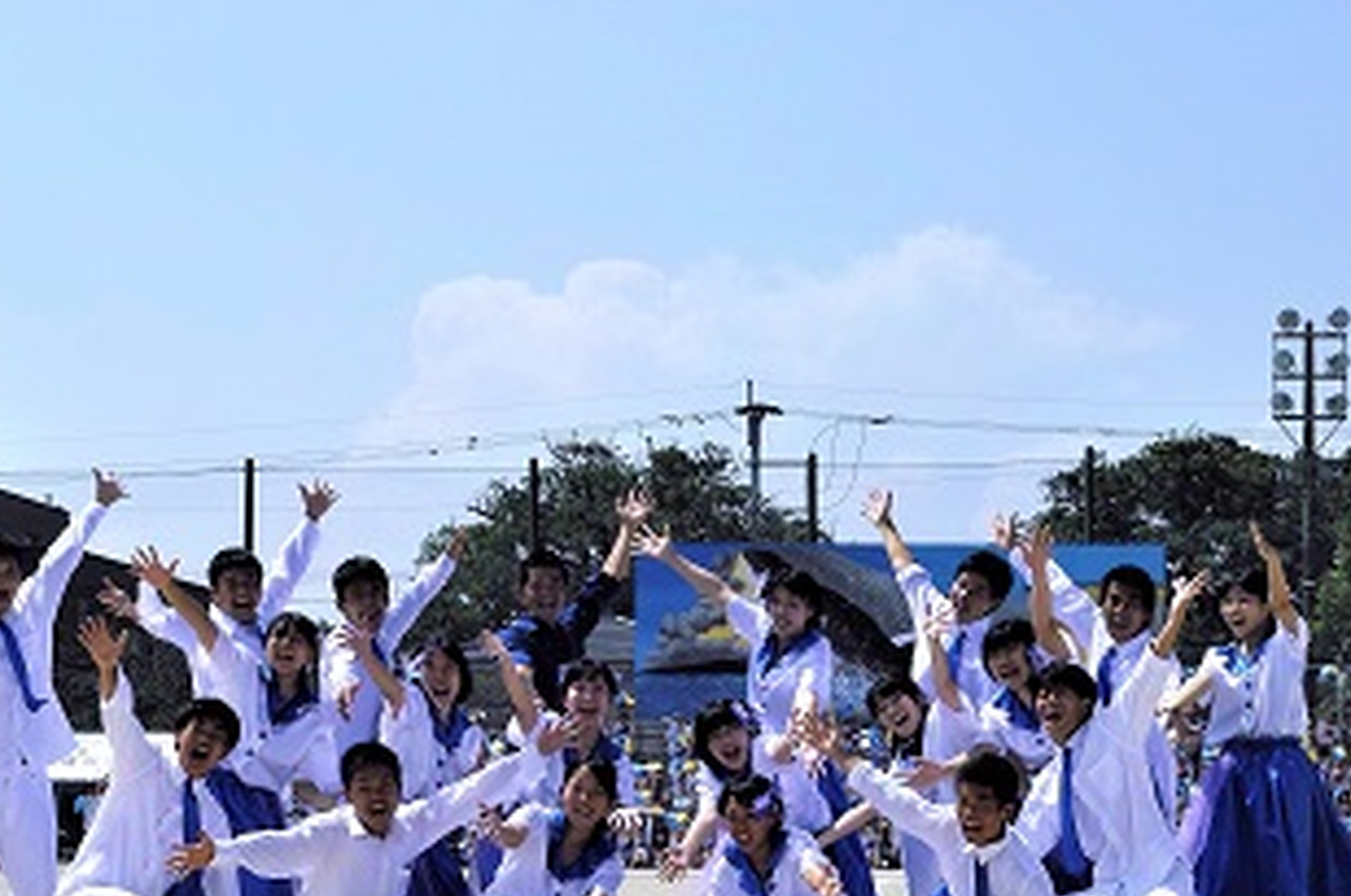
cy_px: 592
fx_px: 2623
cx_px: 634
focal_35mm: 70
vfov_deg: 19.3
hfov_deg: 28.9
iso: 200
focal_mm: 30
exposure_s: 1/640
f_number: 11
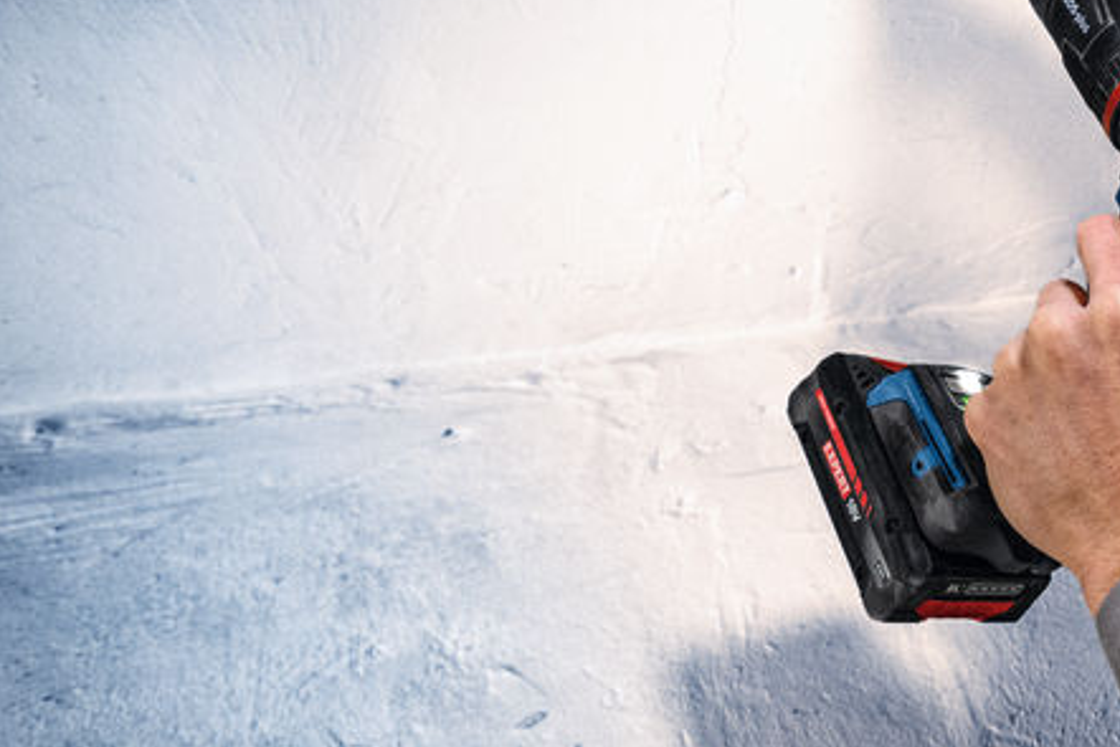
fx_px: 1183
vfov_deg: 34.4
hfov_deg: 46.2
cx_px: 988
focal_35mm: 38
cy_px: 189
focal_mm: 21
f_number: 5.6
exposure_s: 1/80
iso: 1250
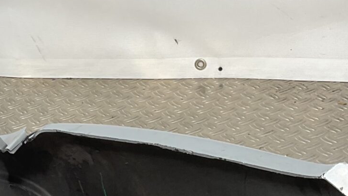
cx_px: 27
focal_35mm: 111
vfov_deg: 10.3
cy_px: 353
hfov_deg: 18.9
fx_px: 1024
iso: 16
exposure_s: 1/103
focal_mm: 3
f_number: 1.8
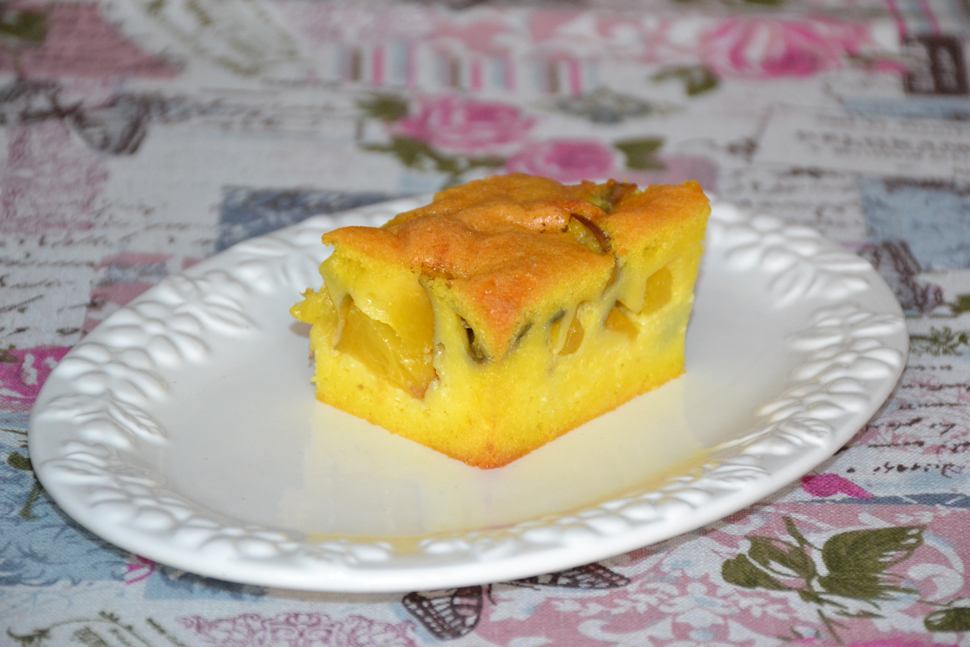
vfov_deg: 7.5
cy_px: 324
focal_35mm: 183
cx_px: 485
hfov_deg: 11.2
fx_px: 4930
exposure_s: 1/60
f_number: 5.6
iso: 2000
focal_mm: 122
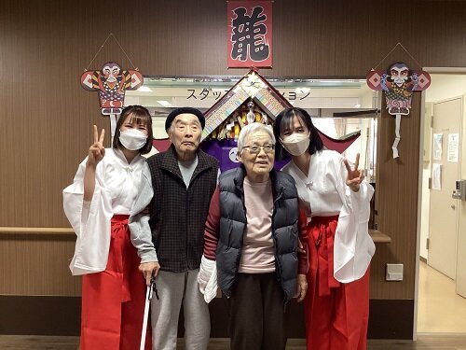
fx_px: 417
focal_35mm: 31
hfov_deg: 58.4
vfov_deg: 45.4
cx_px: 233
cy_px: 175
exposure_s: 1/60
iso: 160
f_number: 2.4
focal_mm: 3.3
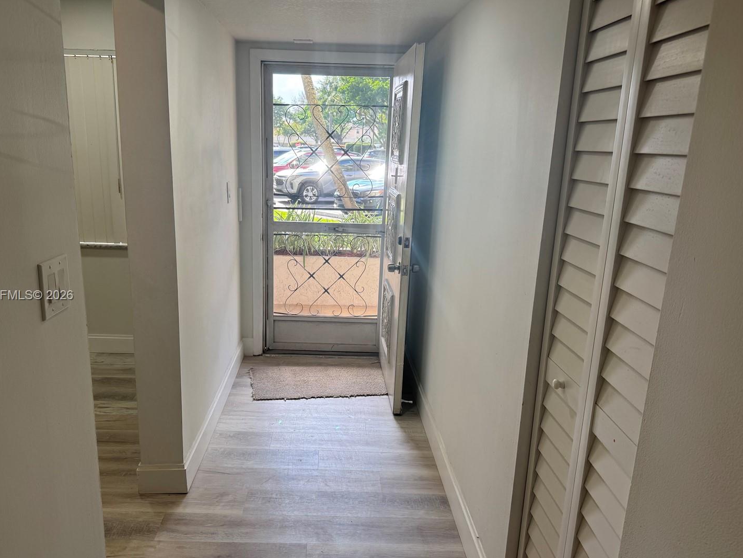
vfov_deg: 51.3
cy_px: 296
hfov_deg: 65.1
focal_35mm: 27
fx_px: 580
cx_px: 329
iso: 64
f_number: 1.78
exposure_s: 1/171
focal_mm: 6.76
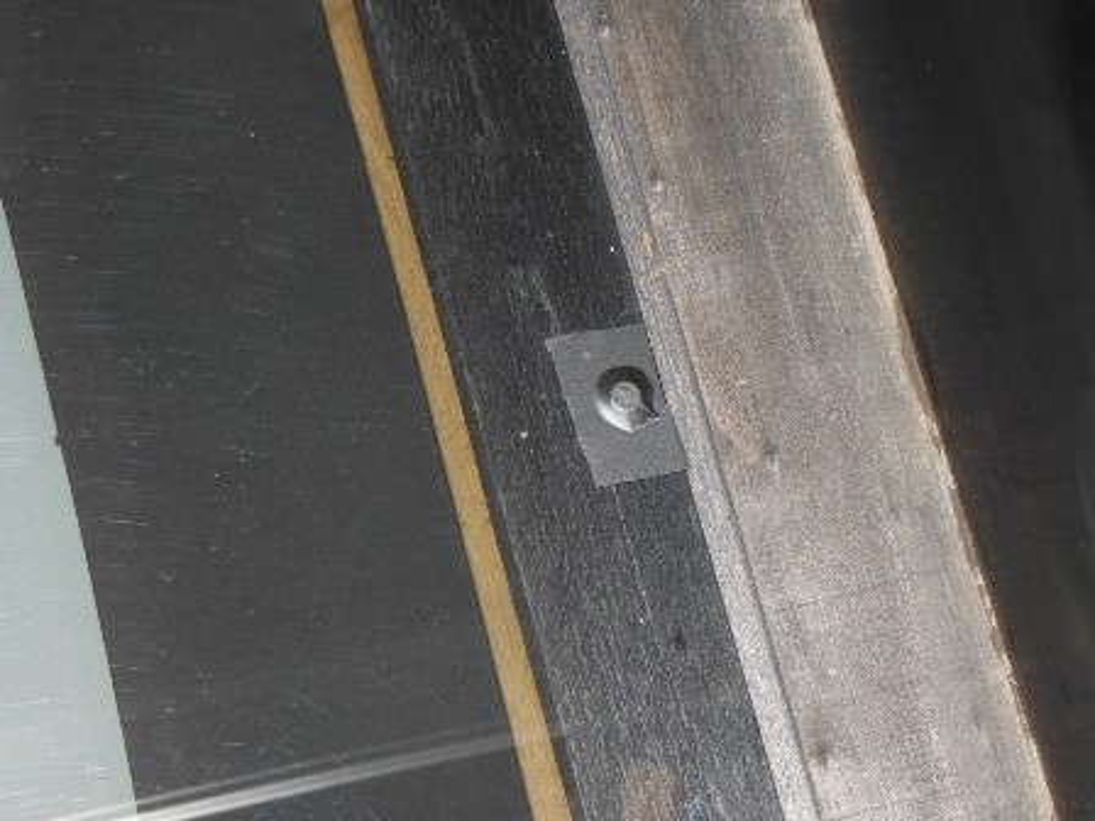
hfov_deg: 25.7
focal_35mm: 76
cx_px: 548
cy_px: 410
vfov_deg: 19.4
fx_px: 2404
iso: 200
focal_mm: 13.6
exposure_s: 1/60
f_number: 4.4
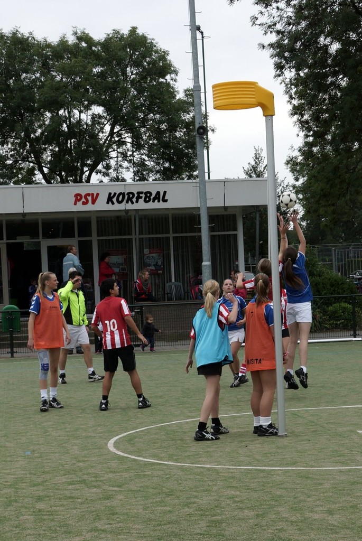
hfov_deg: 37.0
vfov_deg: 53.1
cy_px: 270
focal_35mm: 36
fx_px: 542
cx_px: 181
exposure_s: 1/400
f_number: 4.5
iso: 100
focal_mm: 24
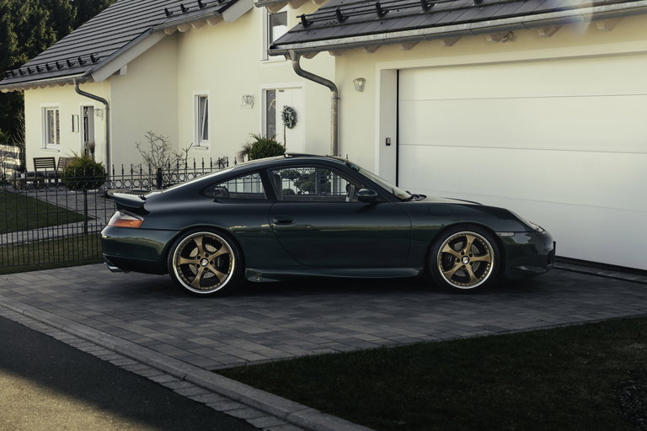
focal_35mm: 48
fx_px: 863
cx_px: 324
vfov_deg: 28.1
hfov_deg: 41.1
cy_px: 216
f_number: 4
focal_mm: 32.2
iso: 100
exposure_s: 1/100
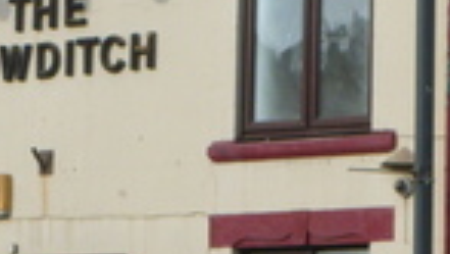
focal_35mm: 270
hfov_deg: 8.0
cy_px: 101
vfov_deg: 4.5
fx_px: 3225
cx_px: 245
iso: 100
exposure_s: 1/500
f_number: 4
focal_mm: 10.2
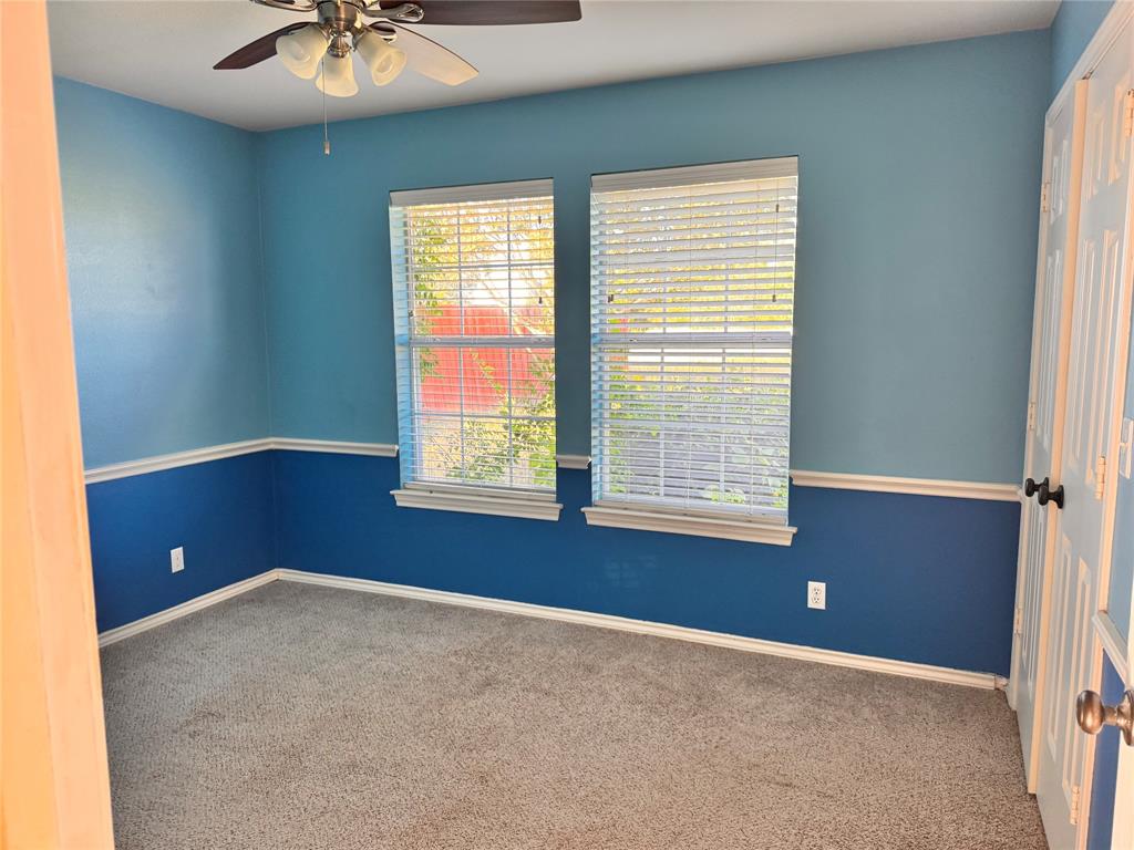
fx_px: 786
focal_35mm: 24
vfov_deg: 56.8
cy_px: 425
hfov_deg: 71.6
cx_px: 567
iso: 125
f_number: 1.78
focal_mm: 6.76
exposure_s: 1/121
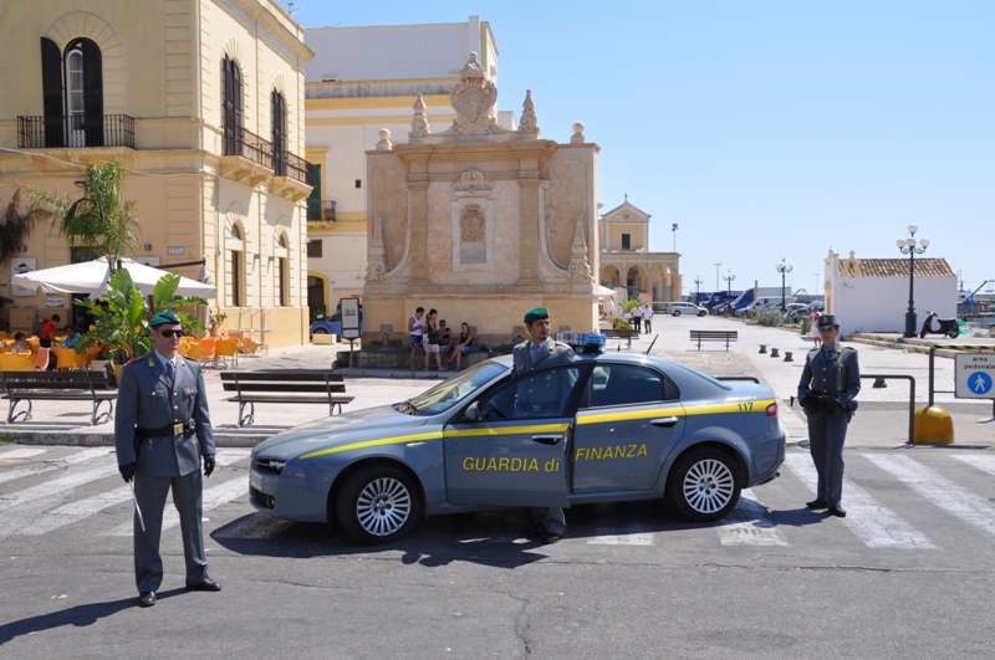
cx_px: 498
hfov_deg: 57.3
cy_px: 330
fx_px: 911
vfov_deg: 39.9
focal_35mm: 33
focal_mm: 22
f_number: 9
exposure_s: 1/320
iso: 200
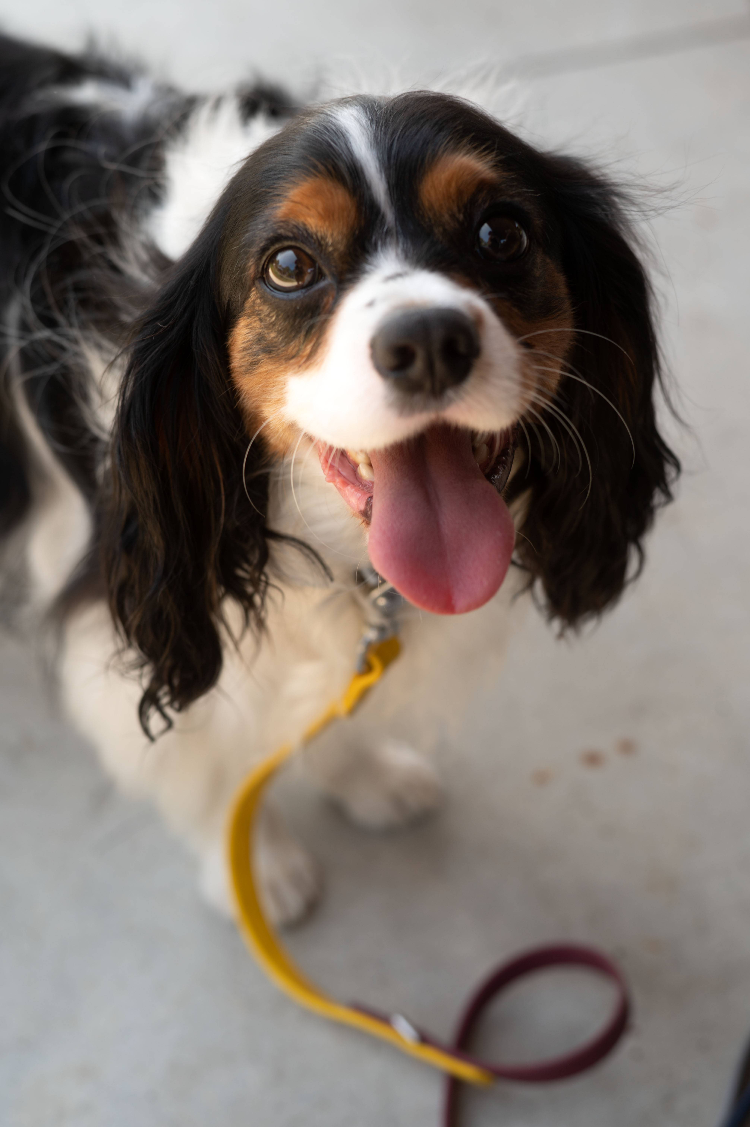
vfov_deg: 39.6
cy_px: 564
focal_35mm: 50
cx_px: 375
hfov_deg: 27.0
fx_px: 1565
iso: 140
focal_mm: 50
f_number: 4.8
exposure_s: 1/125
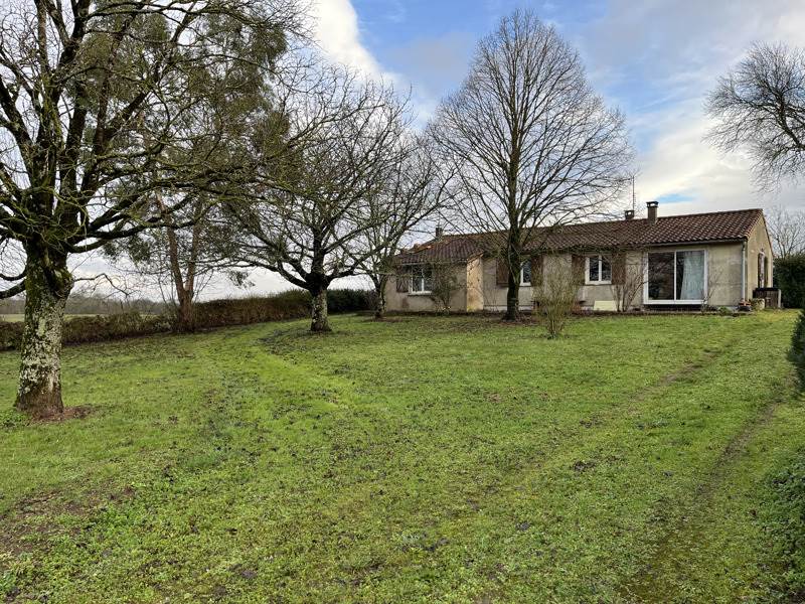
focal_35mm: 26
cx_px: 402
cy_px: 302
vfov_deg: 53.1
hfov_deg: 67.3
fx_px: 605
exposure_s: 1/471
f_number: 1.6
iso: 50
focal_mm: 5.1
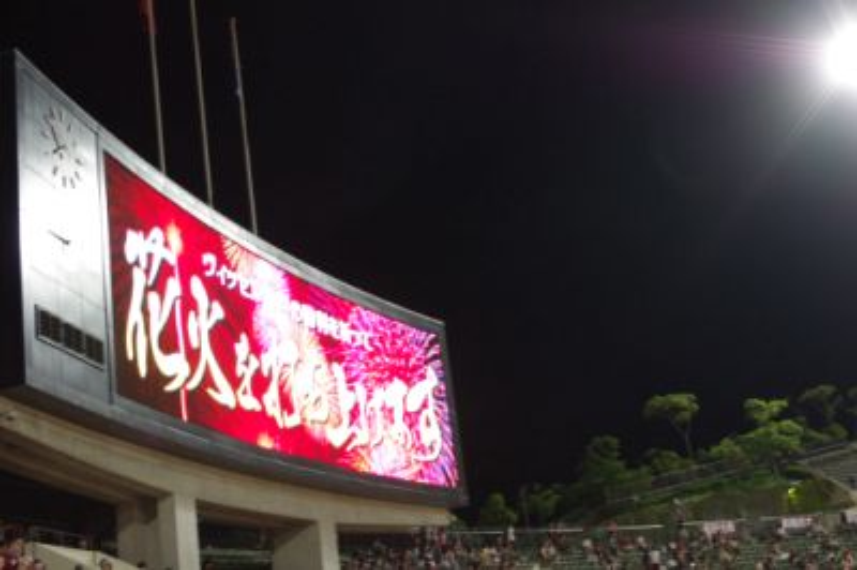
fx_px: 1237
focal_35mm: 52
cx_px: 428
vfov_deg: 25.9
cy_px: 285
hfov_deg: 38.2
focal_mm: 35
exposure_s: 1/40
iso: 1600
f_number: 5.6
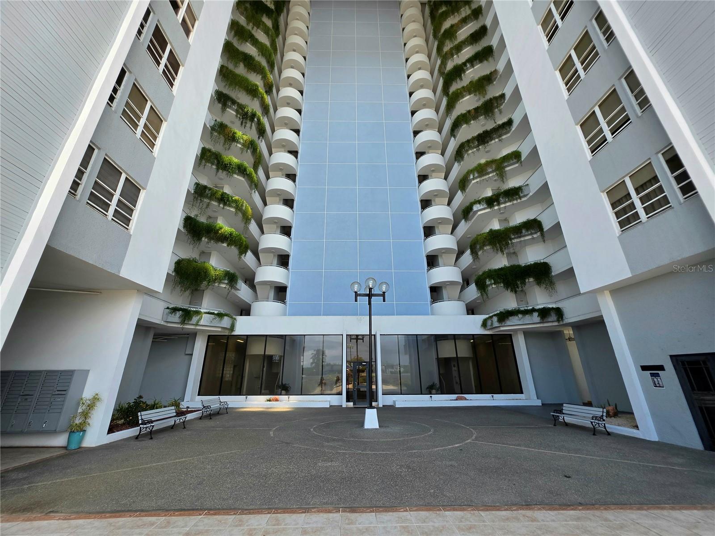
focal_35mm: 13
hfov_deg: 106.2
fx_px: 269
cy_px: 268
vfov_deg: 89.9
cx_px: 358
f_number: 1.9
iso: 32
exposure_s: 1/357
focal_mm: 2.2
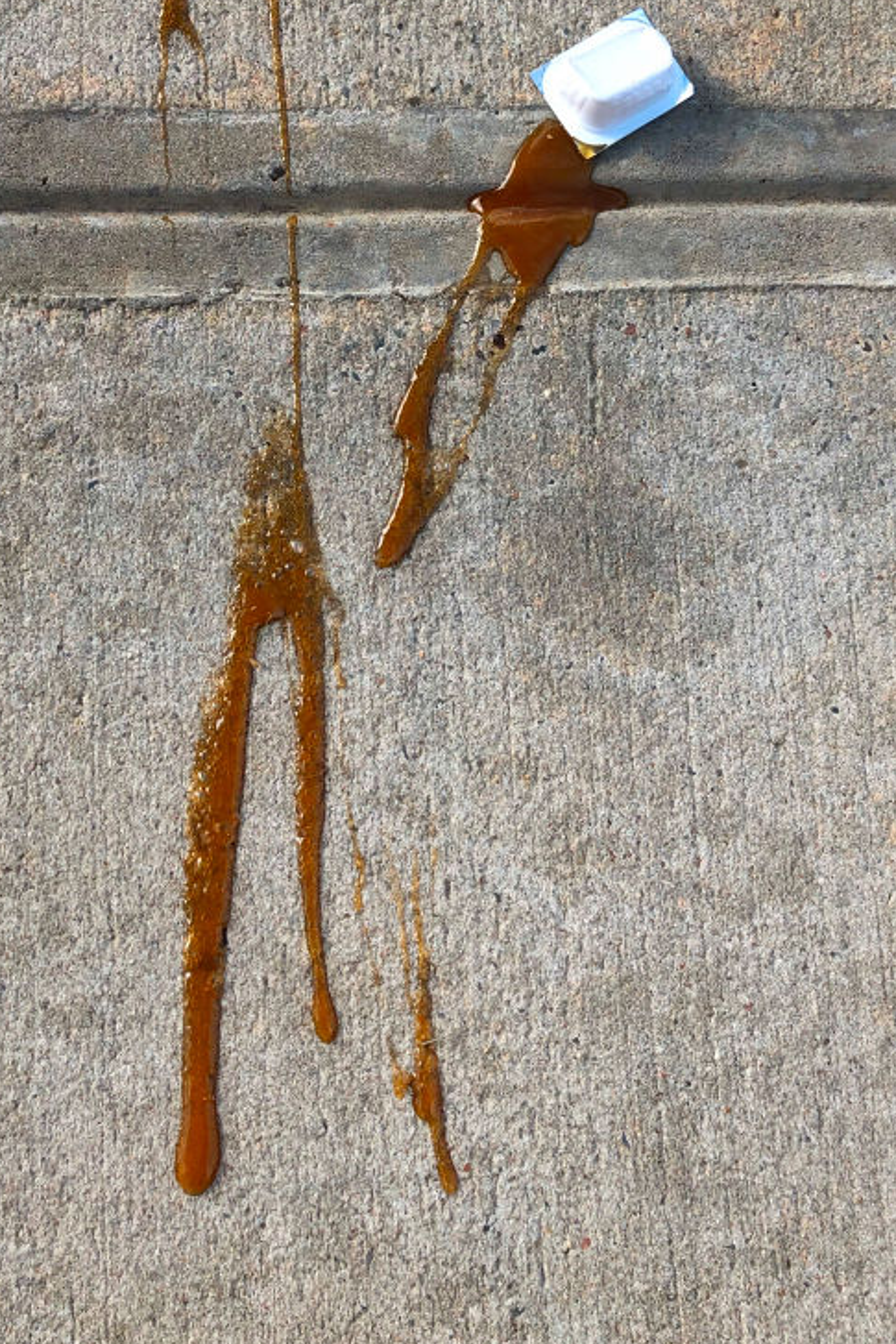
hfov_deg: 32.6
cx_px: 390
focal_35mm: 41
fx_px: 1530
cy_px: 449
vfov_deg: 46.7
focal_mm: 3.99
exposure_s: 1/838
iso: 20
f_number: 1.8
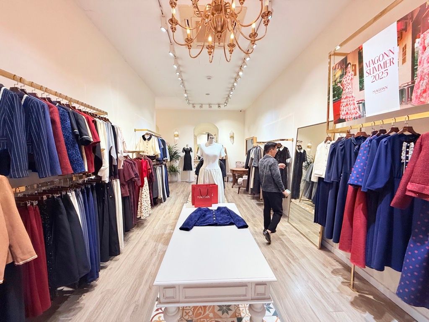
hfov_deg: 102.1
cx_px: 214
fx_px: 174
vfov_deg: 85.7
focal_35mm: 14
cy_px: 161
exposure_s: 1/100
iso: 125
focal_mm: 2.22
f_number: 2.2
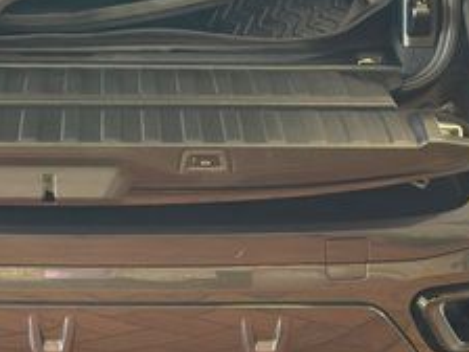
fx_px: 1856
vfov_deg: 10.5
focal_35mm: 137
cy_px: -145
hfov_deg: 14.3
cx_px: 65
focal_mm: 6.86
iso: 160
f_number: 1.78
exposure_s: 1/60
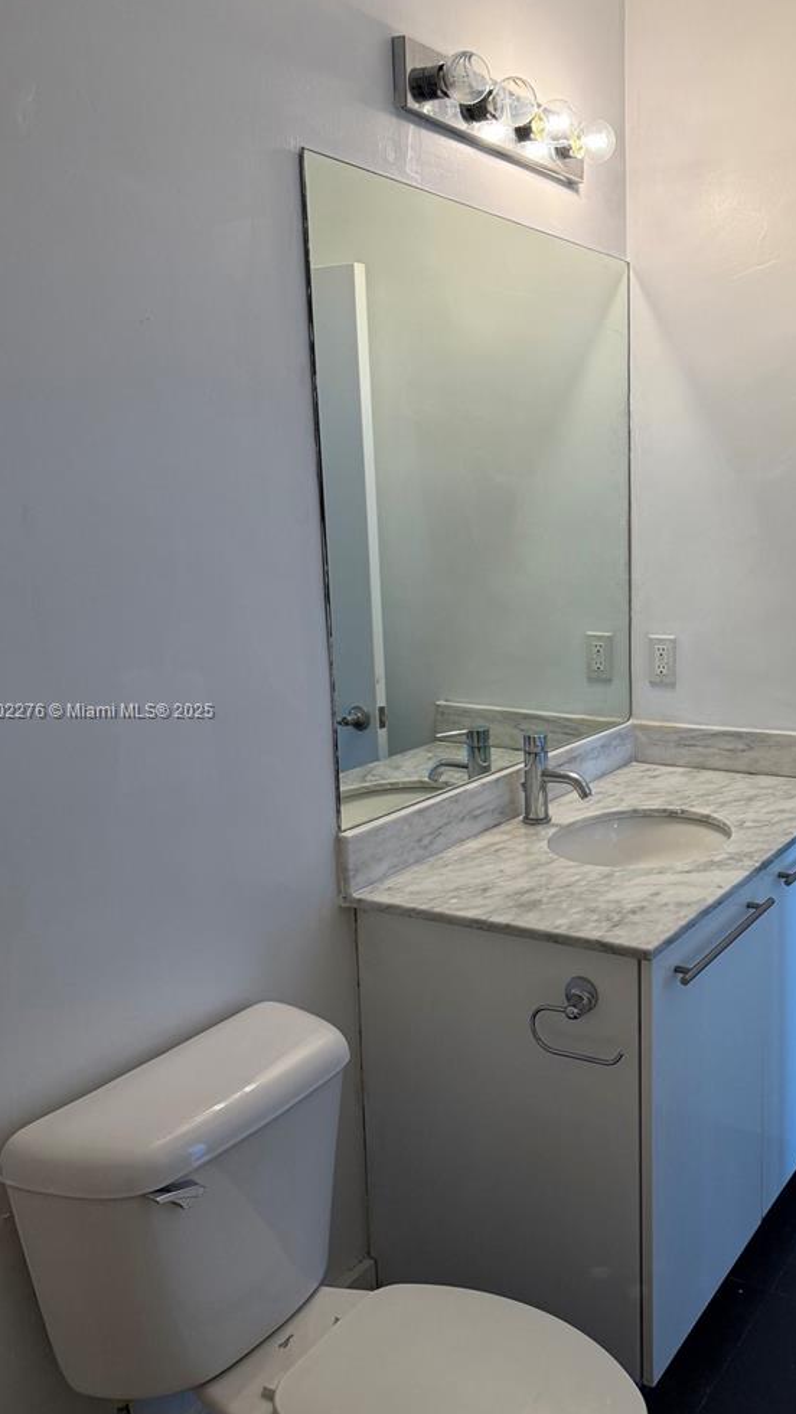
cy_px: 712
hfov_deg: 35.8
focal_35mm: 32
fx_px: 1200
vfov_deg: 61.0
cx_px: 598
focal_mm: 6.76
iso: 160
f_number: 1.78
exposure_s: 1/120
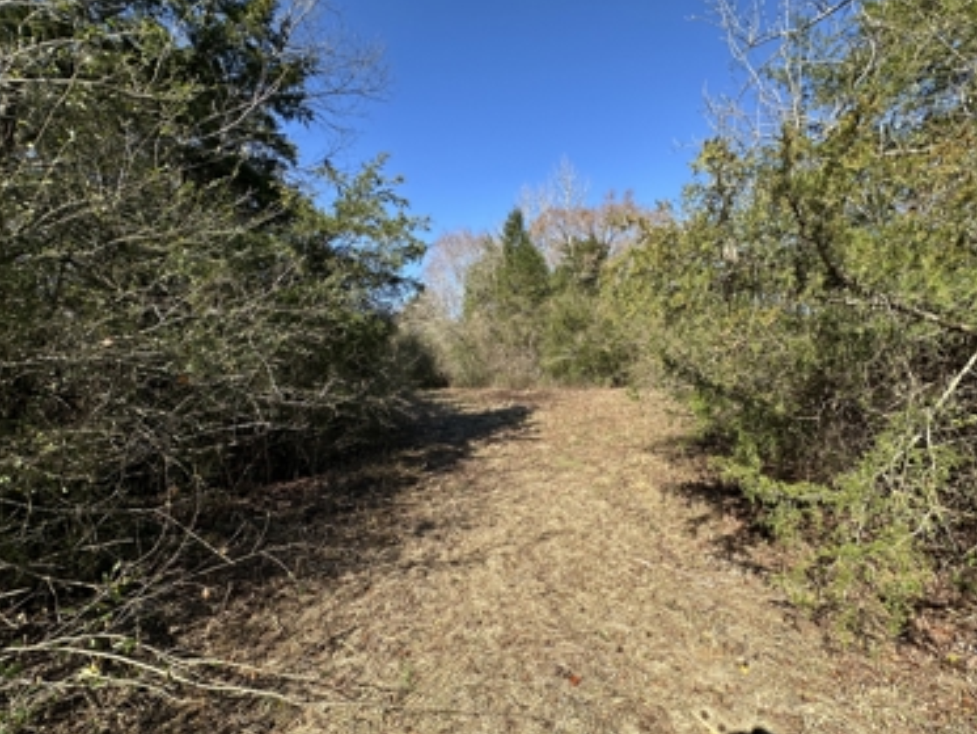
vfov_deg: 81.7
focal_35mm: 15
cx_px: 508
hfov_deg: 98.1
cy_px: 383
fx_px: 423
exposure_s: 1/716
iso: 50
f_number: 2.2
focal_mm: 2.22
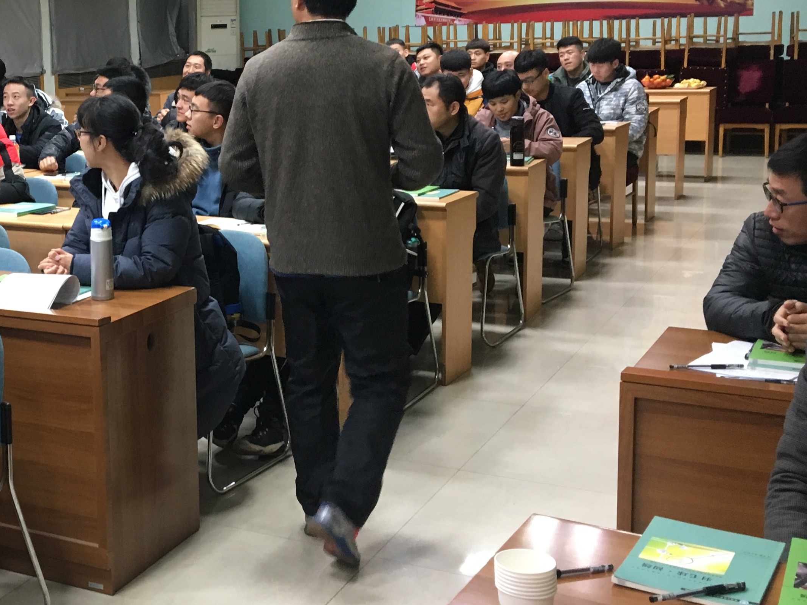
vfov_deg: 26.5
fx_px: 1282
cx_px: 127
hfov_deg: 33.6
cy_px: 226
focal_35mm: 55
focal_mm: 4.15
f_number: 2.2
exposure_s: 1/33
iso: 125
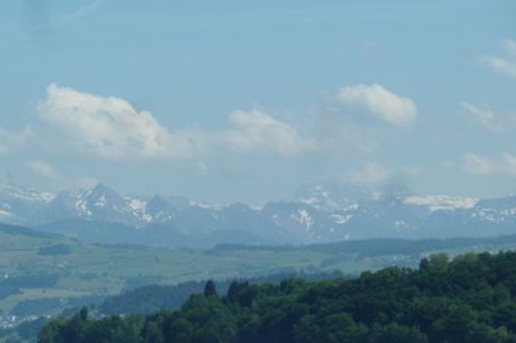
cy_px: 201
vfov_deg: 4.6
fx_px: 4296
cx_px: 251
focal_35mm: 300
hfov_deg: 6.9
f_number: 5.6
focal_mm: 39.7
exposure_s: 1/500
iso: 80
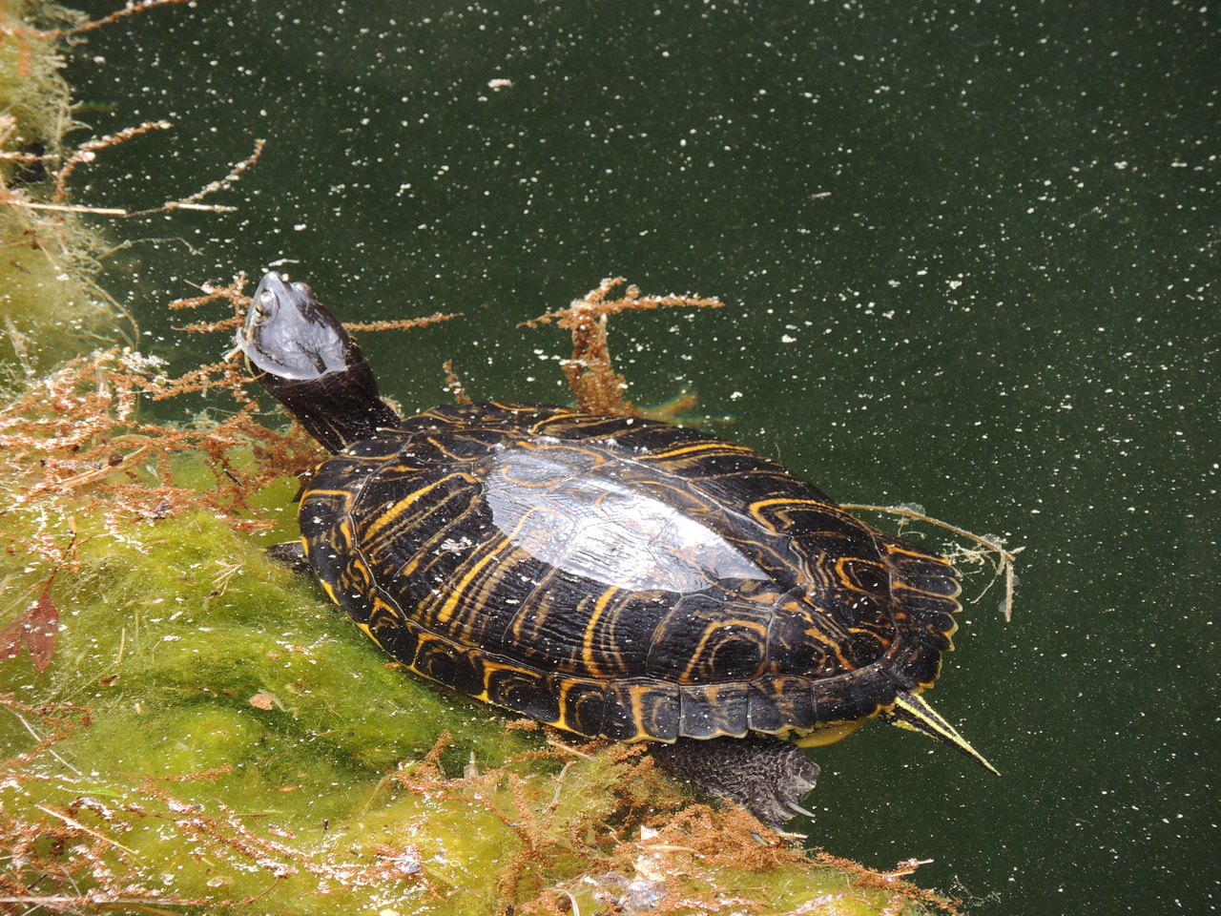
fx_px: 19400
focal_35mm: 550
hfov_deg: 3.6
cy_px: 458
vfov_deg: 2.7
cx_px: 610
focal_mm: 98.1
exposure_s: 1/250
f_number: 4.9
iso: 250
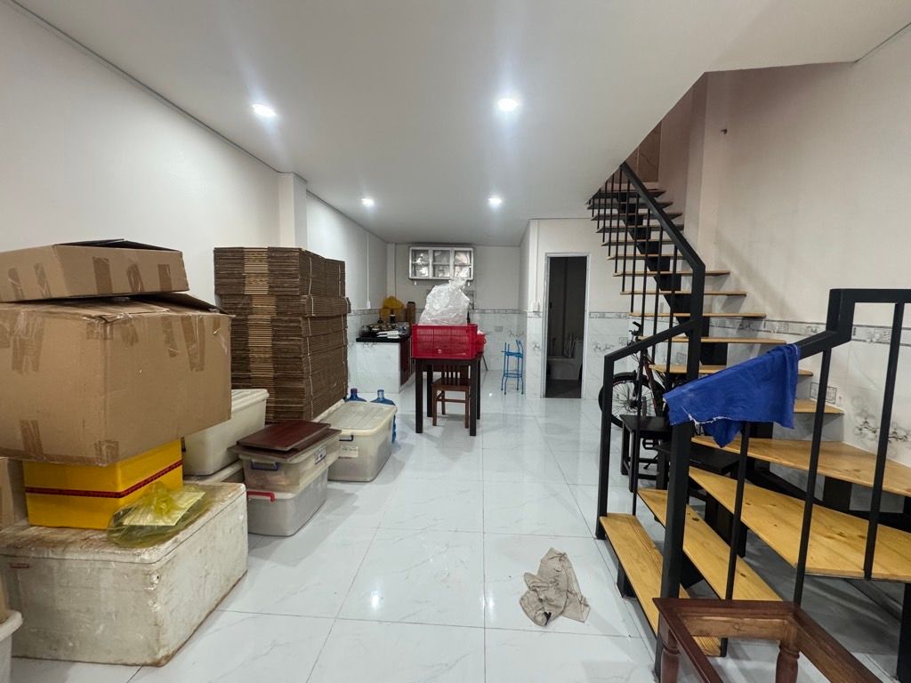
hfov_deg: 102.1
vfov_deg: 85.7
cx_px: 456
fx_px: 368
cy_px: 342
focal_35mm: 14
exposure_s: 1/99
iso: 250
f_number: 2.2
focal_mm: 2.22
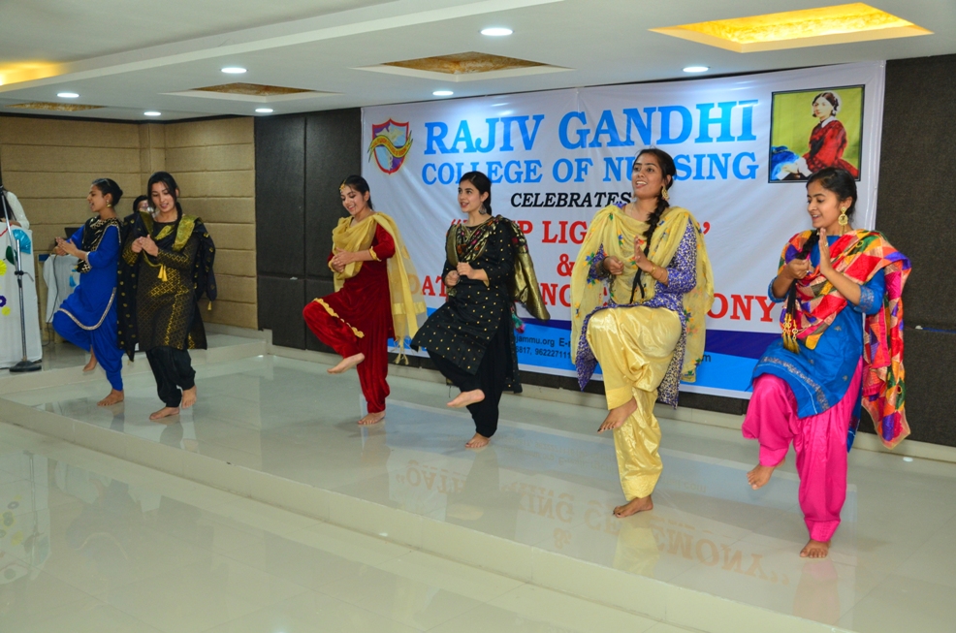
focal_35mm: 38
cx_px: 478
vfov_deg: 35.3
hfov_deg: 51.4
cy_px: 316
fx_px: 994
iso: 1000
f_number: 5
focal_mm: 25
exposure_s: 1/125
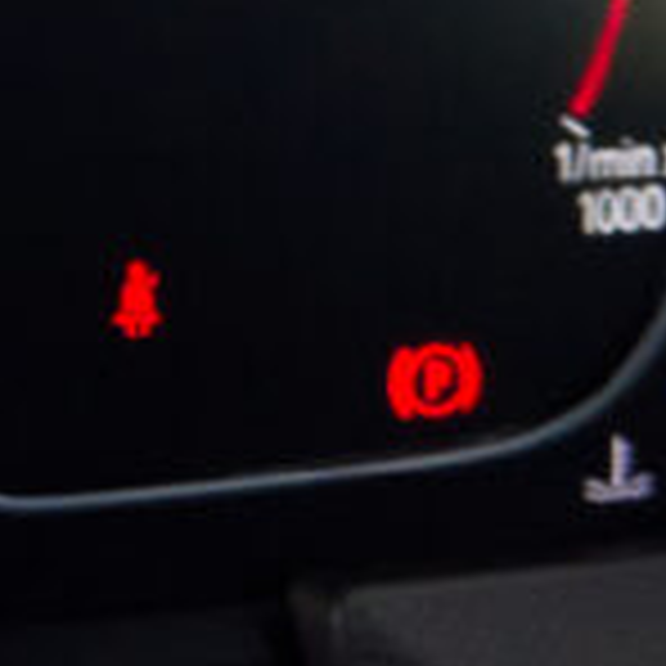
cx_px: -1017
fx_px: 3722
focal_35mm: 171
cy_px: -101
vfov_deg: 10.1
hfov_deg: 9.0
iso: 3200
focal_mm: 19.2
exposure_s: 1/100
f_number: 5.6
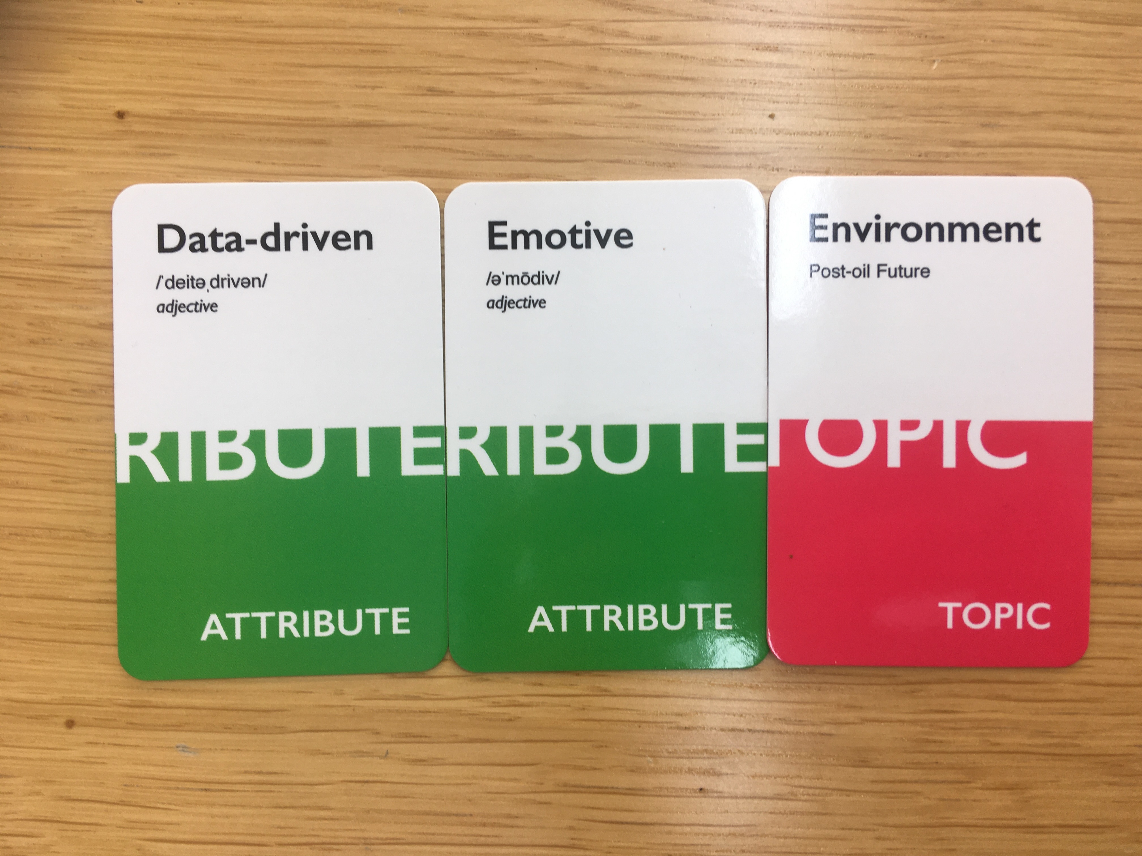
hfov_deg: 61.7
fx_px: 957
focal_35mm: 29
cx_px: 571
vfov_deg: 48.2
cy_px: 428
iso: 25
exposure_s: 1/60
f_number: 2.2
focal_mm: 4.15
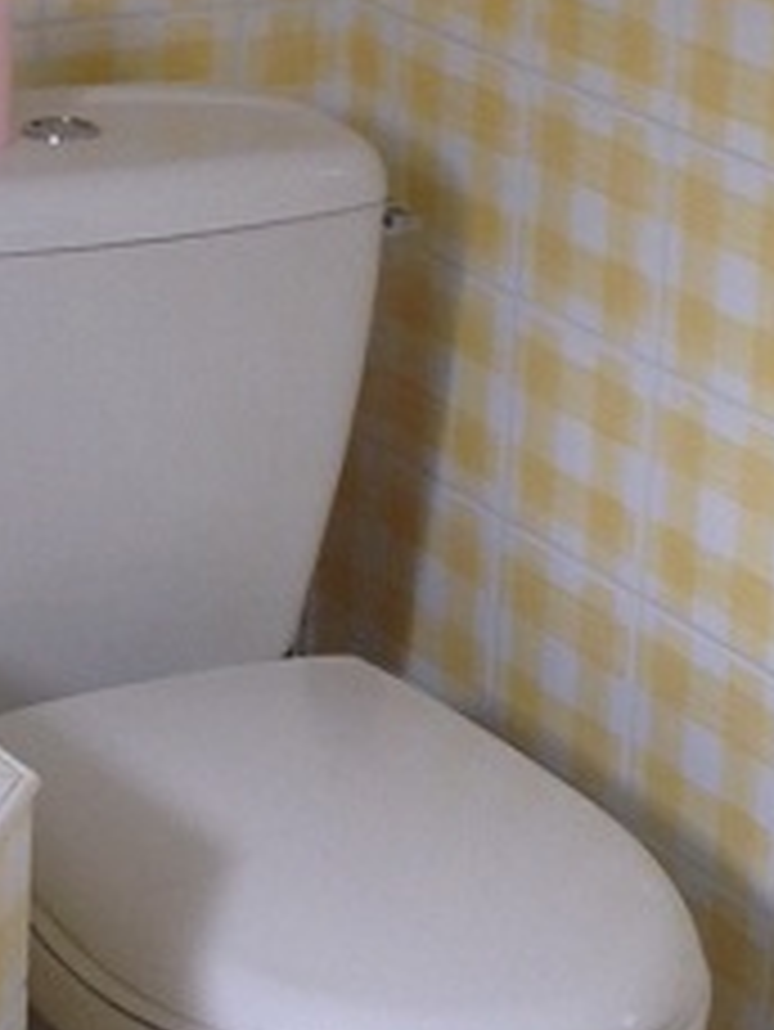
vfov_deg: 13.6
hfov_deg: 10.2
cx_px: -14
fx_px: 4289
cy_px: 103
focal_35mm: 144
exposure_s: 1/20
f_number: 2.4
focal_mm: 4.12
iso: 50
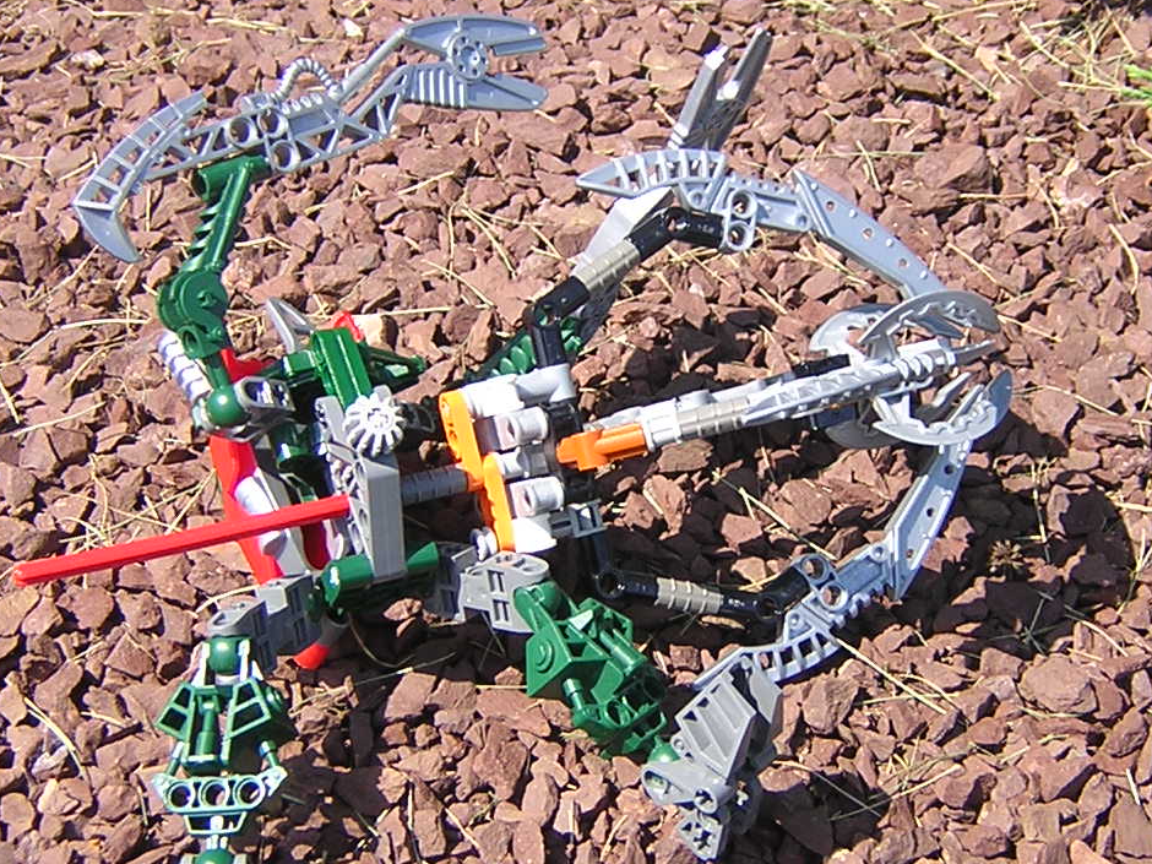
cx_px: 653
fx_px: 2662
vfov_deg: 18.4
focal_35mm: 80
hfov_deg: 24.4
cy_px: 501
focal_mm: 6.1
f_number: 2.9
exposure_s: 1/497
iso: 100
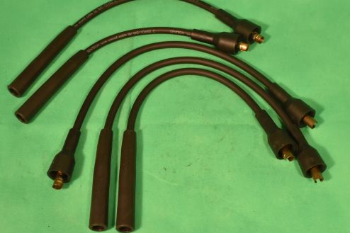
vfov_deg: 21.9
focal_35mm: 62
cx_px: 167
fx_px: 603
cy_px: 108
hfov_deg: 32.4
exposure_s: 1/50
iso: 800
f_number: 18
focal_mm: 34
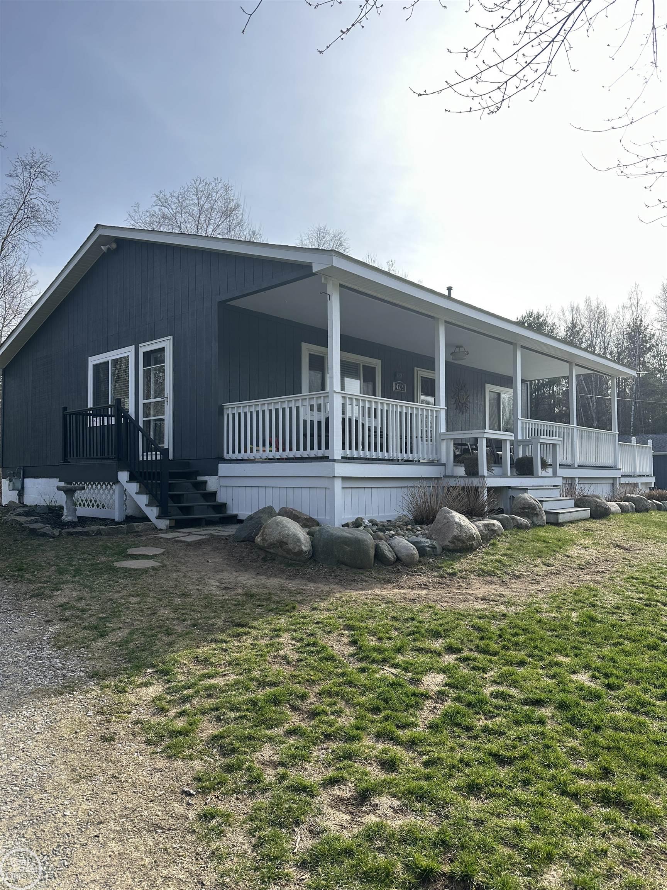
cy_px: 445
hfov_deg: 56.8
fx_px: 617
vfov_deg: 71.6
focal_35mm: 24
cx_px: 334
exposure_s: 1/1779
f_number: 1.78
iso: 80
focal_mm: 6.86
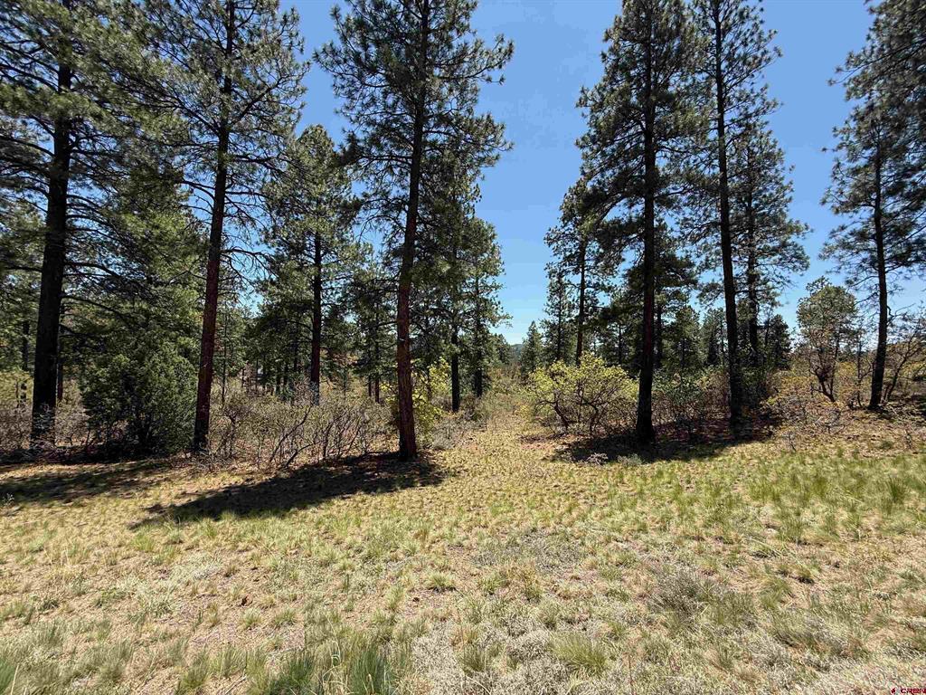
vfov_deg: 85.7
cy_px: 348
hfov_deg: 102.1
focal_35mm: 14
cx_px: 463
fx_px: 375
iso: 50
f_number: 2.2
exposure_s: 1/942
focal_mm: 2.22
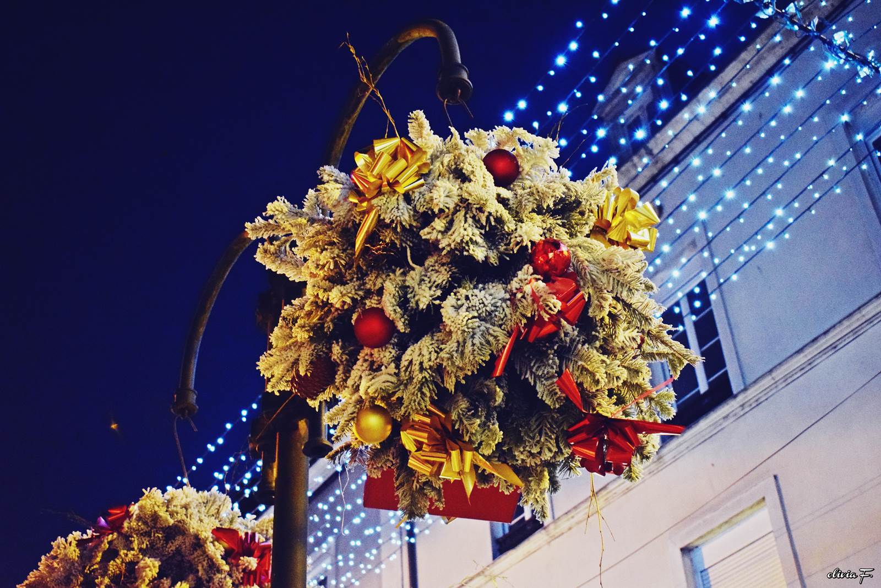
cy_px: 294
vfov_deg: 28.9
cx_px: 440
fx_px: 1138
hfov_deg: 42.3
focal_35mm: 46
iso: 4000
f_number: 4.2
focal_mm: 31
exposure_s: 1/60
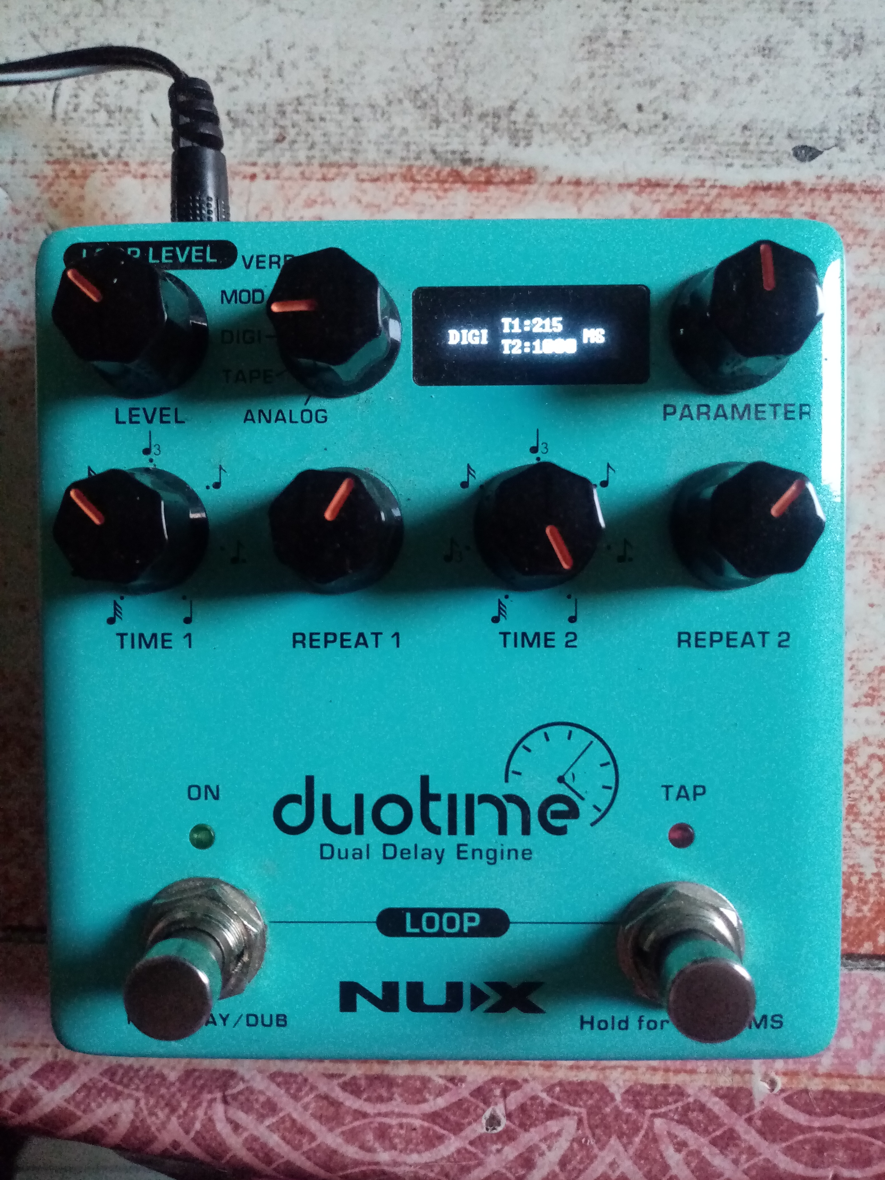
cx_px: 442
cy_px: 590
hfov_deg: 53.1
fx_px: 886
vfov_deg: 67.3
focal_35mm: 26
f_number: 1.8
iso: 913
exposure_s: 1/20
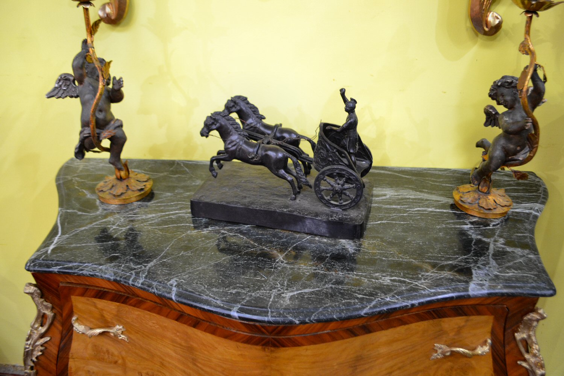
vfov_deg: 47.9
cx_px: 282
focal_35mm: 27
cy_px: 188
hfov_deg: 67.4
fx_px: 423
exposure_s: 1/60
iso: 1400
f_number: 3.5
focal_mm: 18
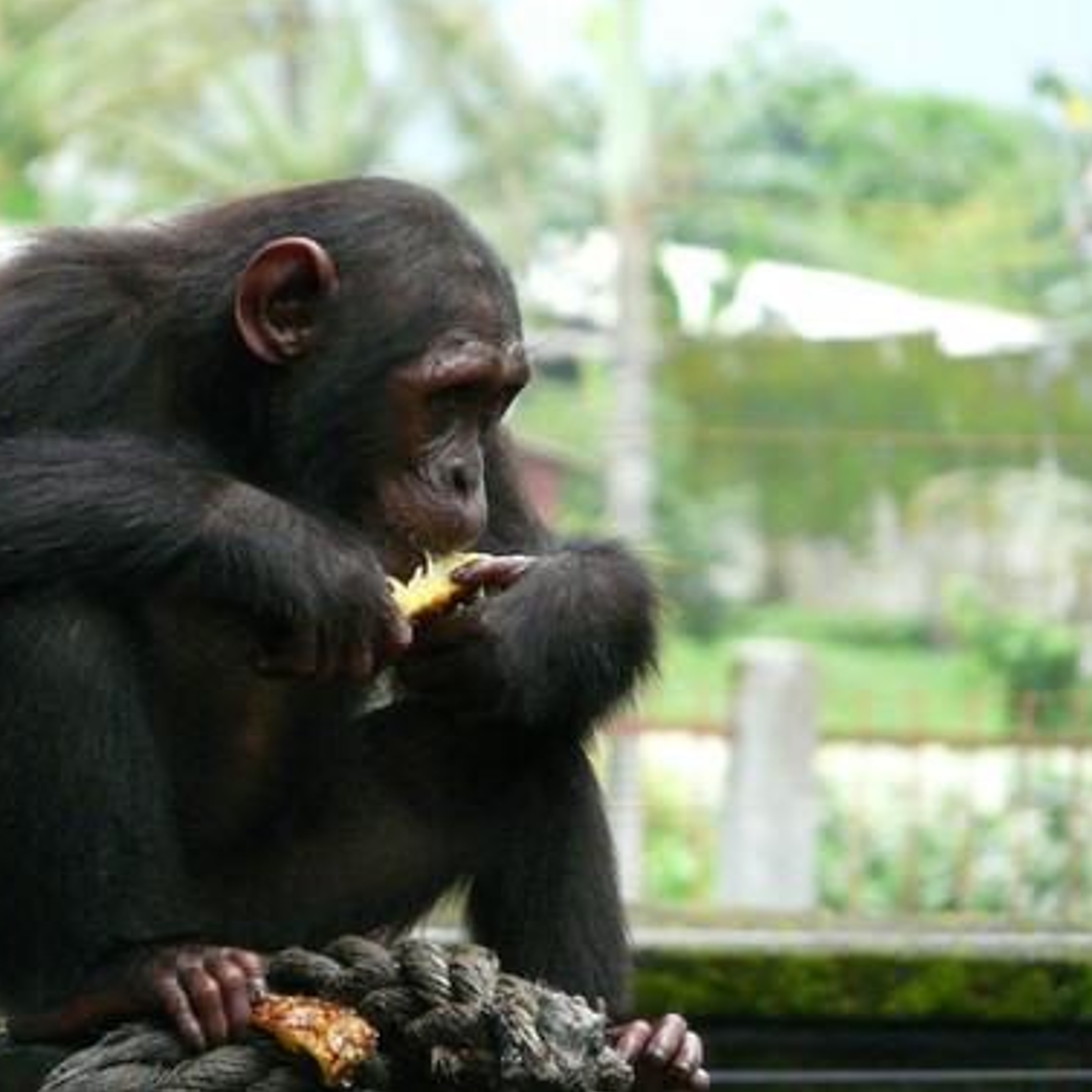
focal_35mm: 400
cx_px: 378
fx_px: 14276
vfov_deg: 4.4
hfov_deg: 4.4
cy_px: 545
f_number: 3.6
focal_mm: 55.4
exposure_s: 1/400
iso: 500
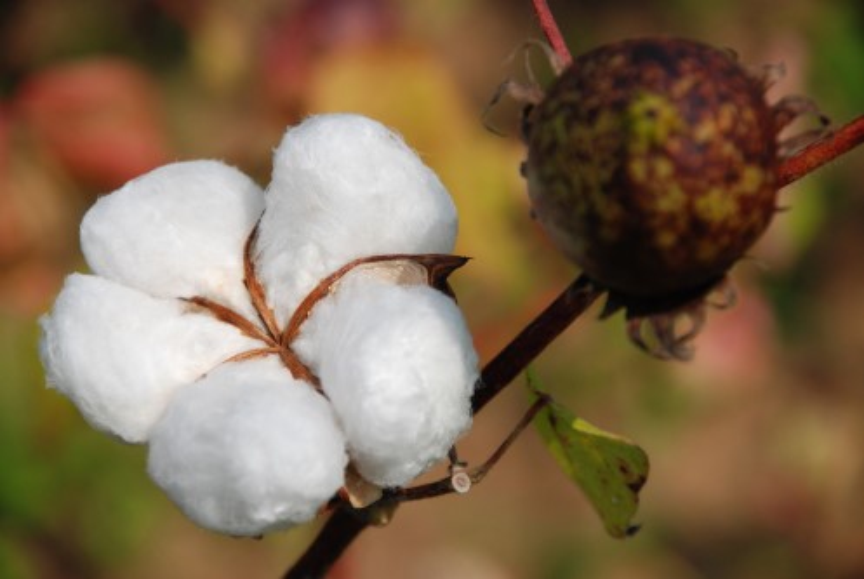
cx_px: 432
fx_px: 4867
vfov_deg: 6.8
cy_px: 290
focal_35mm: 202
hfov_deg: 10.1
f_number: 8
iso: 200
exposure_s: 1/1000
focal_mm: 135
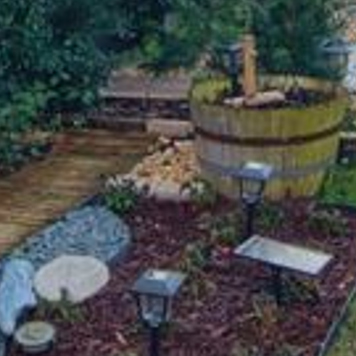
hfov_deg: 18.4
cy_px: -156
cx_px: 307
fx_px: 1082
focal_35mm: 93
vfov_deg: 17.1
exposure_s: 1/15
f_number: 6.7
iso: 50
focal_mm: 14
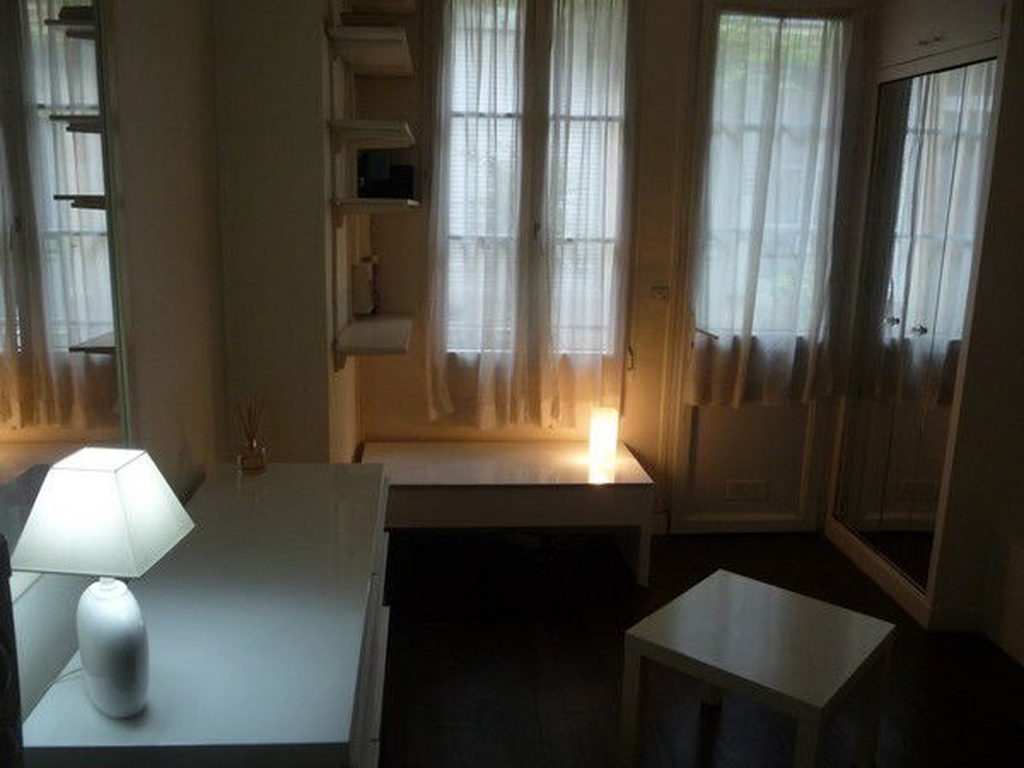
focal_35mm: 30
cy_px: 384
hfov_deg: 60.0
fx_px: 887
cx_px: 512
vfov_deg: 46.8
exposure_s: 1/30
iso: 200
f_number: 3.3
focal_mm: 5.2
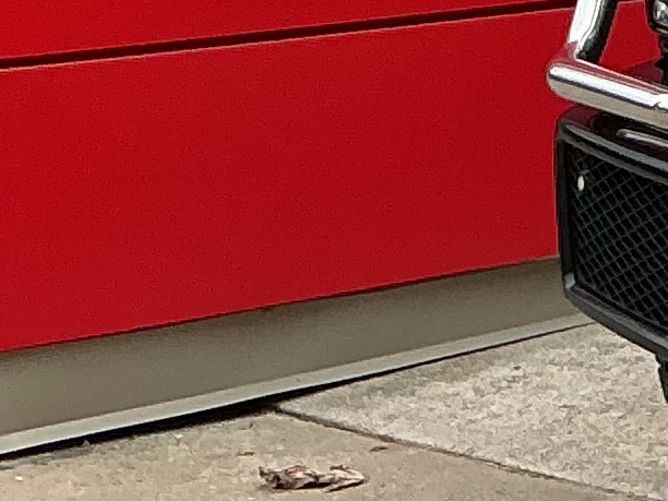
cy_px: -679
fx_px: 3686
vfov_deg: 7.3
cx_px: 1646
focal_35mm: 191
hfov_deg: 9.2
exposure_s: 1/389
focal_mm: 3
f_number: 1.8
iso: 25
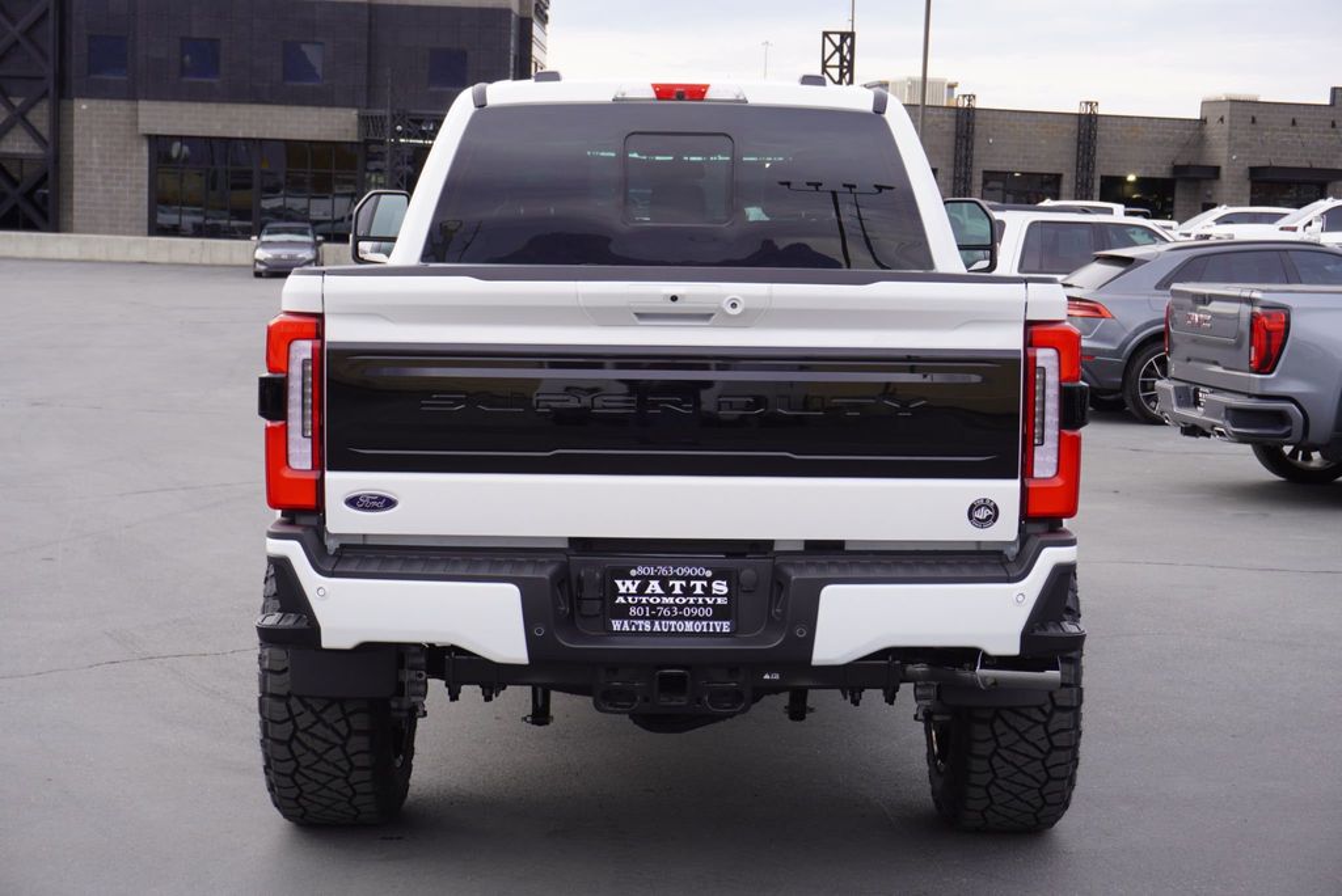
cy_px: 448
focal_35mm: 58
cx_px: 671
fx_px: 2182
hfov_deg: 34.2
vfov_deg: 23.2
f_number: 7.1
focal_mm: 39
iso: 100
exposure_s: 1/80
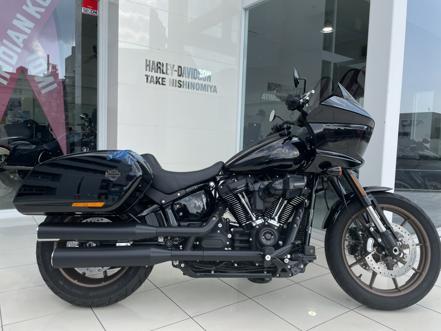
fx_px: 331
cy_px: 166
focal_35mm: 26
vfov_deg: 53.1
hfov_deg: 67.3
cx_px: 220
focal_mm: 4.2
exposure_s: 1/2174
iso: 50
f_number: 1.6
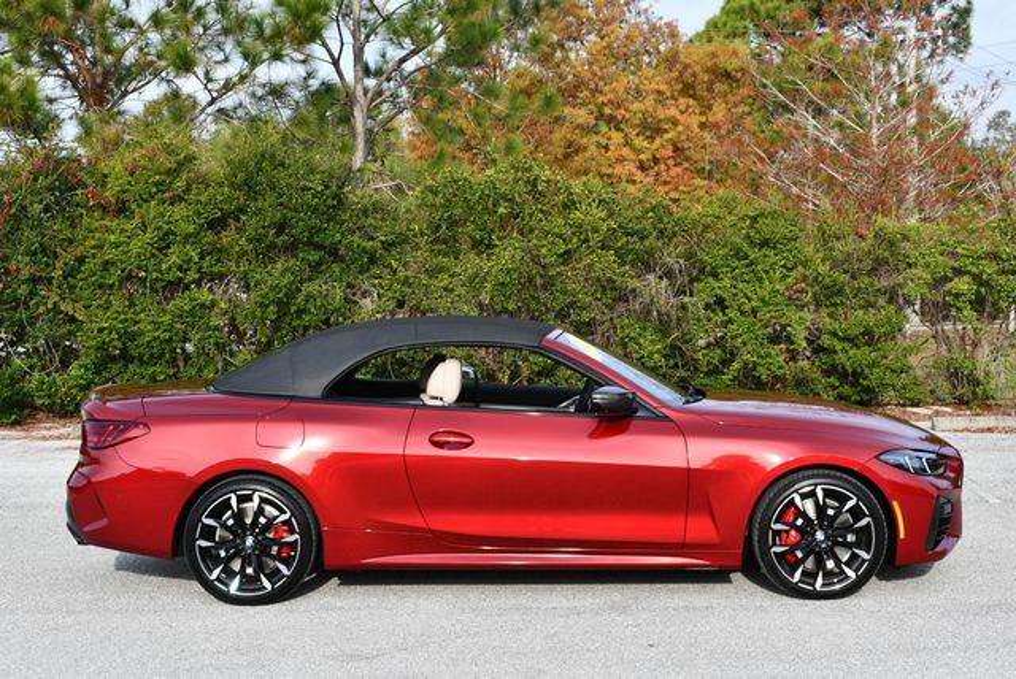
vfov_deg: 20.1
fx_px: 1921
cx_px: 508
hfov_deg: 29.6
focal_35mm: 68
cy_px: 340
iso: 200
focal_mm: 34
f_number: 8
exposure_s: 1/250
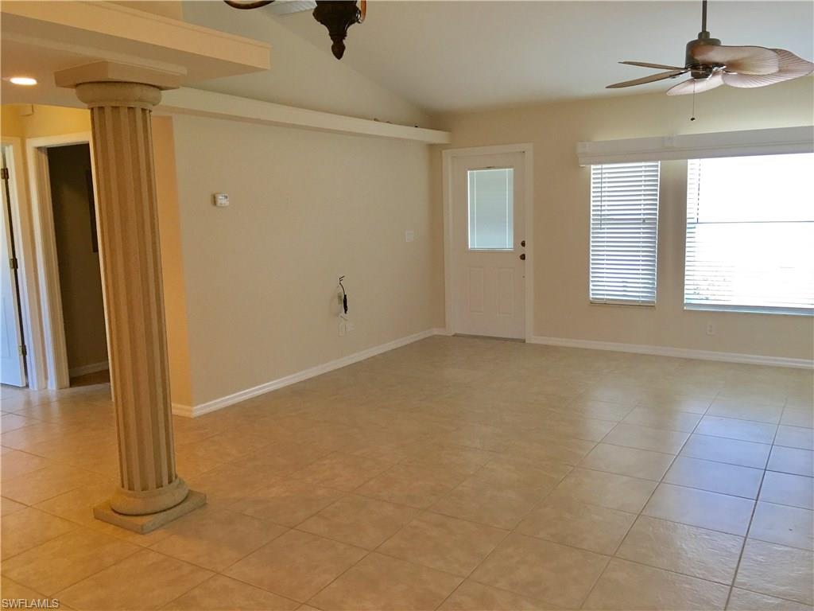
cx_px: 407
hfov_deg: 61.7
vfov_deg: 48.2
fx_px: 682
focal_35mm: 29
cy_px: 306
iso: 40
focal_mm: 4.15
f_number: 2.2
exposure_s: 1/30
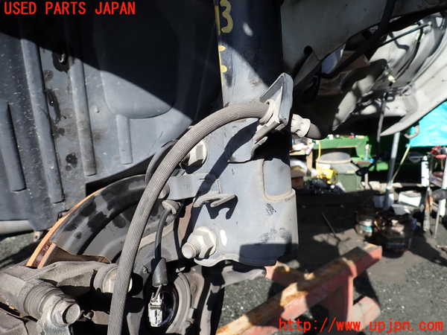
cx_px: 224
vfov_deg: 54.9
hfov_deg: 69.4
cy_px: 168
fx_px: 323
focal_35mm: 25
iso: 100
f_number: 2.8
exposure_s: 1/640
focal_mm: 4.5
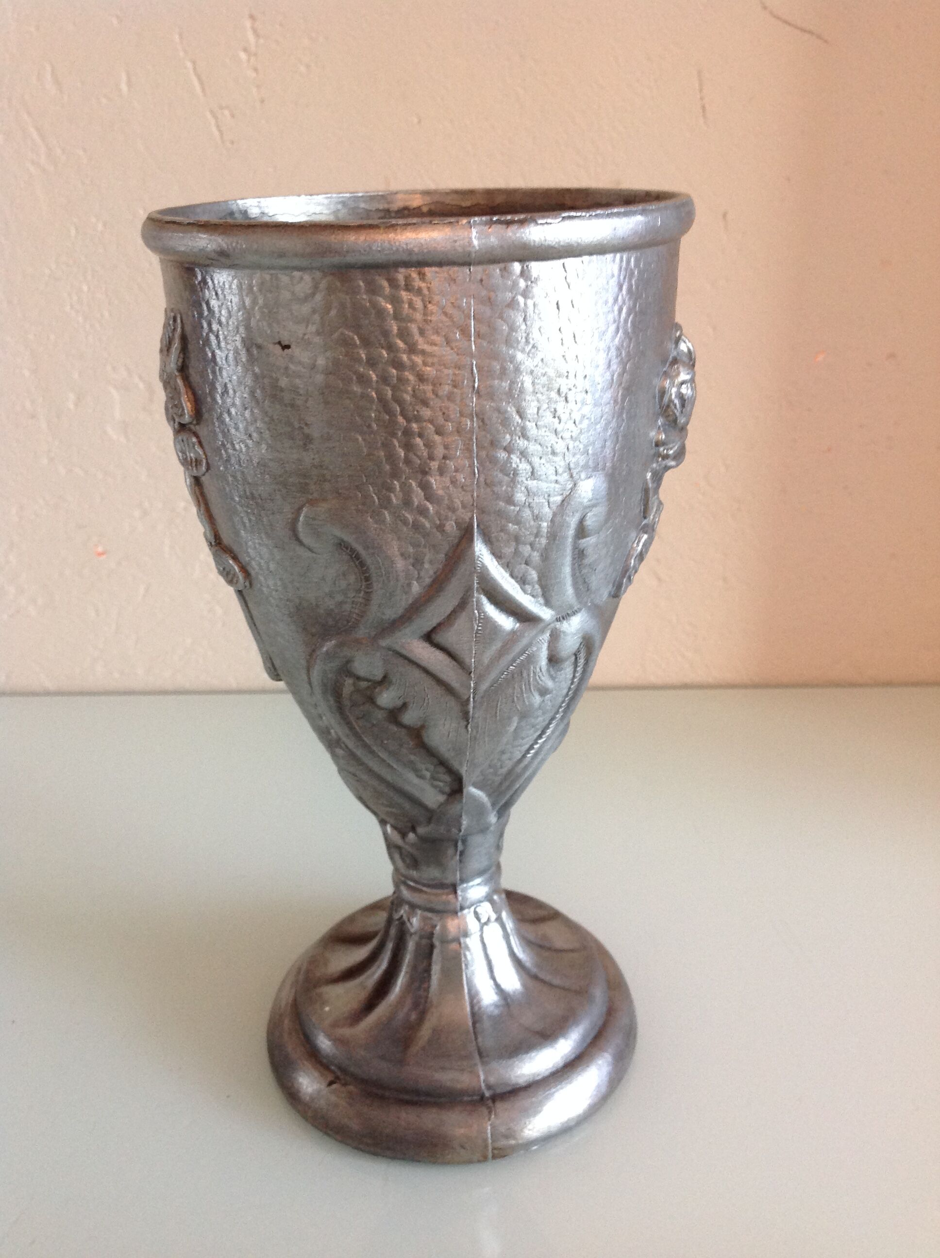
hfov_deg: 40.6
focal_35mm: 35
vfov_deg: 52.7
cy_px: 629
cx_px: 470
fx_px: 1271
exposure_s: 1/15
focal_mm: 4.28
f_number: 2.4
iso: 160
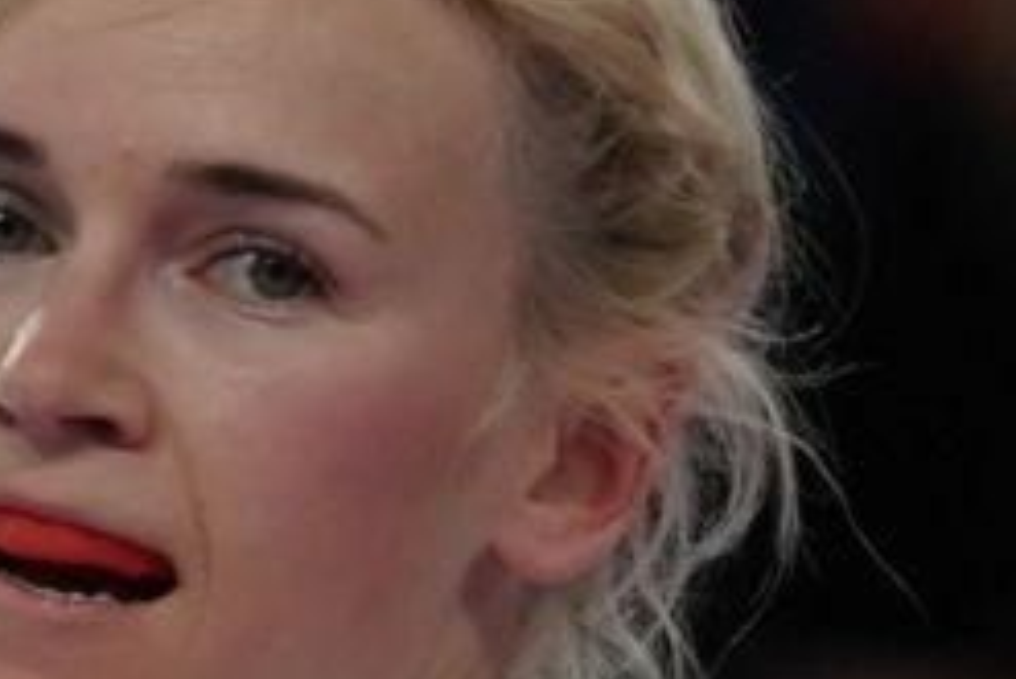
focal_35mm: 2187
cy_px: 1514
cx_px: -601
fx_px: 61756
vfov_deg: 0.6
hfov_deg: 0.9
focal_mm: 200
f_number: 2.8
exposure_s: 1/1000
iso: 1000
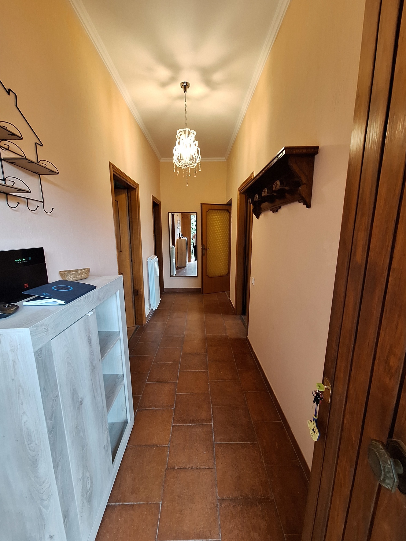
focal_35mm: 13
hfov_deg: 89.9
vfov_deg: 106.2
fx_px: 203
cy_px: 270
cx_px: 203
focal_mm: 1.74
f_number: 2.2
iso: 160
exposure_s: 1/33
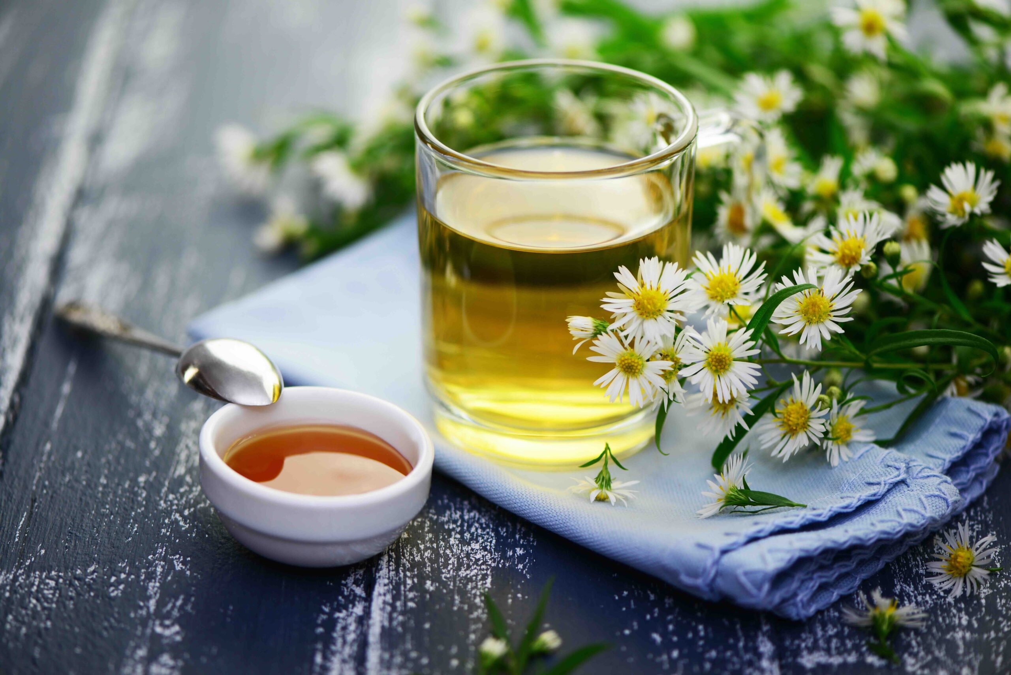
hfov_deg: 19.4
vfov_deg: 13.1
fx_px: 2950
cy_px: 338
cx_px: 506
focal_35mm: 105
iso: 100
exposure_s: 1/250
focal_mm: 105
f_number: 3
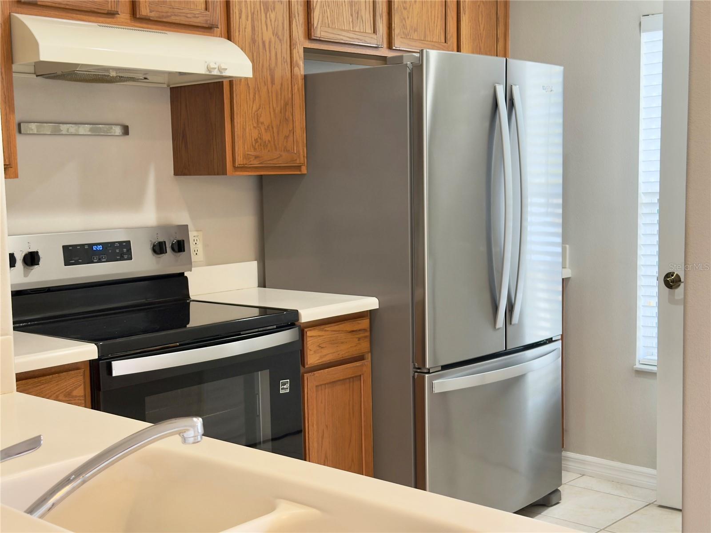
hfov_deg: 39.7
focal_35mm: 48
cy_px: 266
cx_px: 356
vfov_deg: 30.3
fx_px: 986
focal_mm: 6.76
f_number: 1.78
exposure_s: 1/60
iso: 160
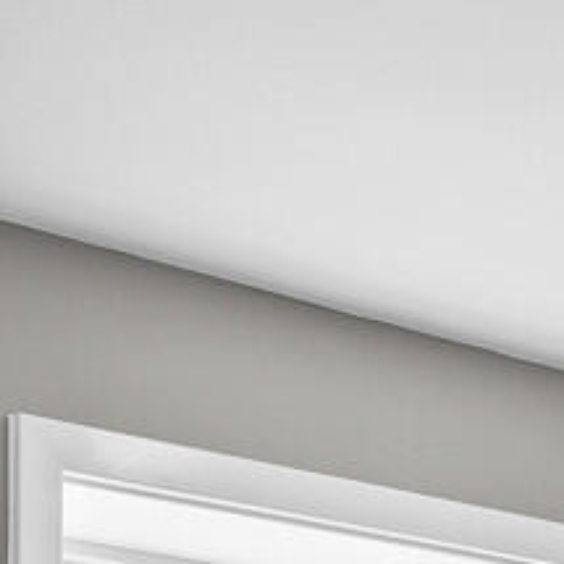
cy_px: 1116
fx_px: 2618
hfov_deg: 12.3
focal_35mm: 142
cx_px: 420
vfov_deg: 11.2
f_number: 7.1
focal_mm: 18
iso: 400
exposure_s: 1/2
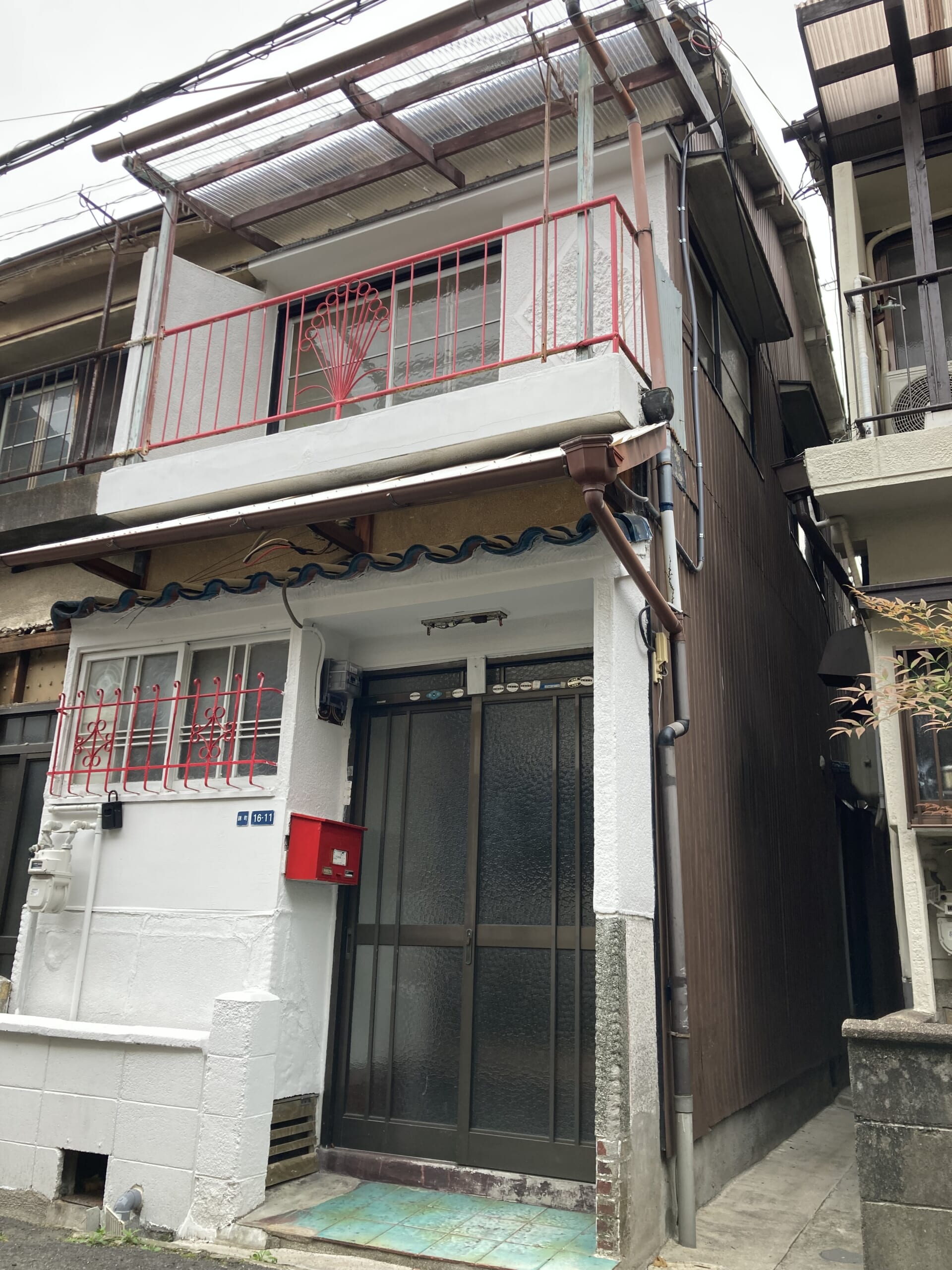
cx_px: 476
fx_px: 1027
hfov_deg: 49.7
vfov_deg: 63.4
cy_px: 635
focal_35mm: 28
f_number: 1.8
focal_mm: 3.99
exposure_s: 1/193
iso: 20
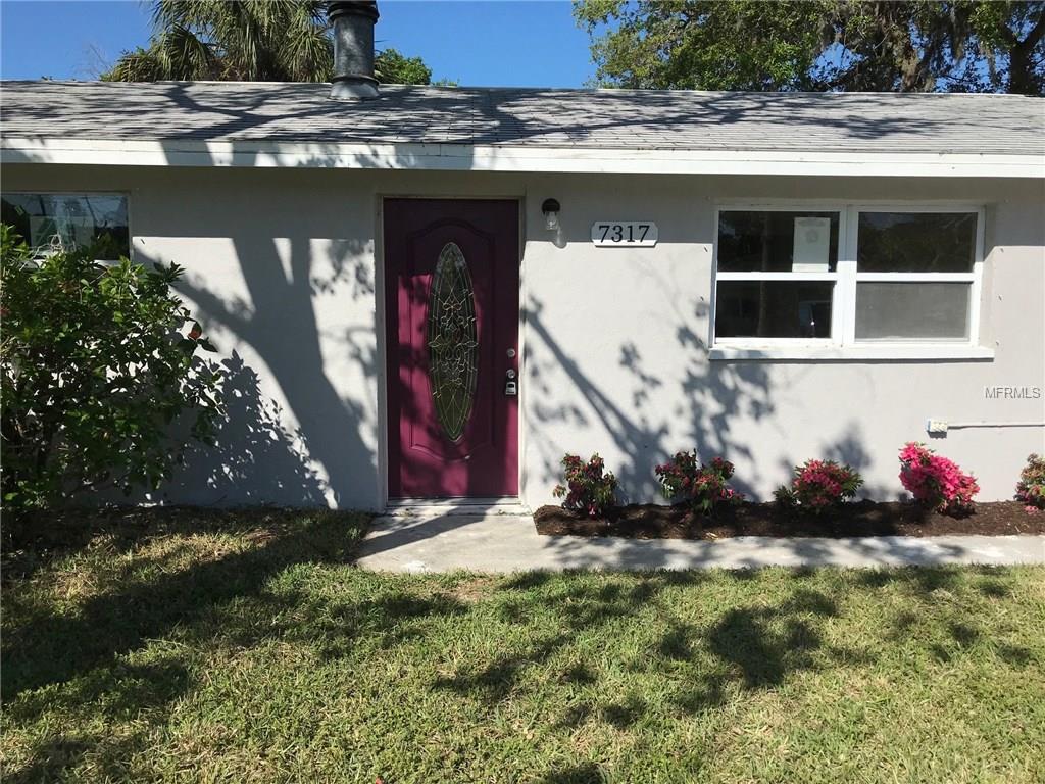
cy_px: 392
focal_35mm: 28
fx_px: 845
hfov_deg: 63.4
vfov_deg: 49.7
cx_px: 522
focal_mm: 3.99
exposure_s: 1/4367
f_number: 1.8
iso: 20
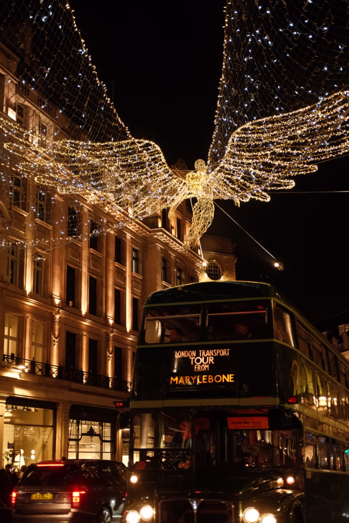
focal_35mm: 53
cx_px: 174
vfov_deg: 37.5
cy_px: 262
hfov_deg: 25.5
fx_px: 771
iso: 1600
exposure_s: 1/125
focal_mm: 35
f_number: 2
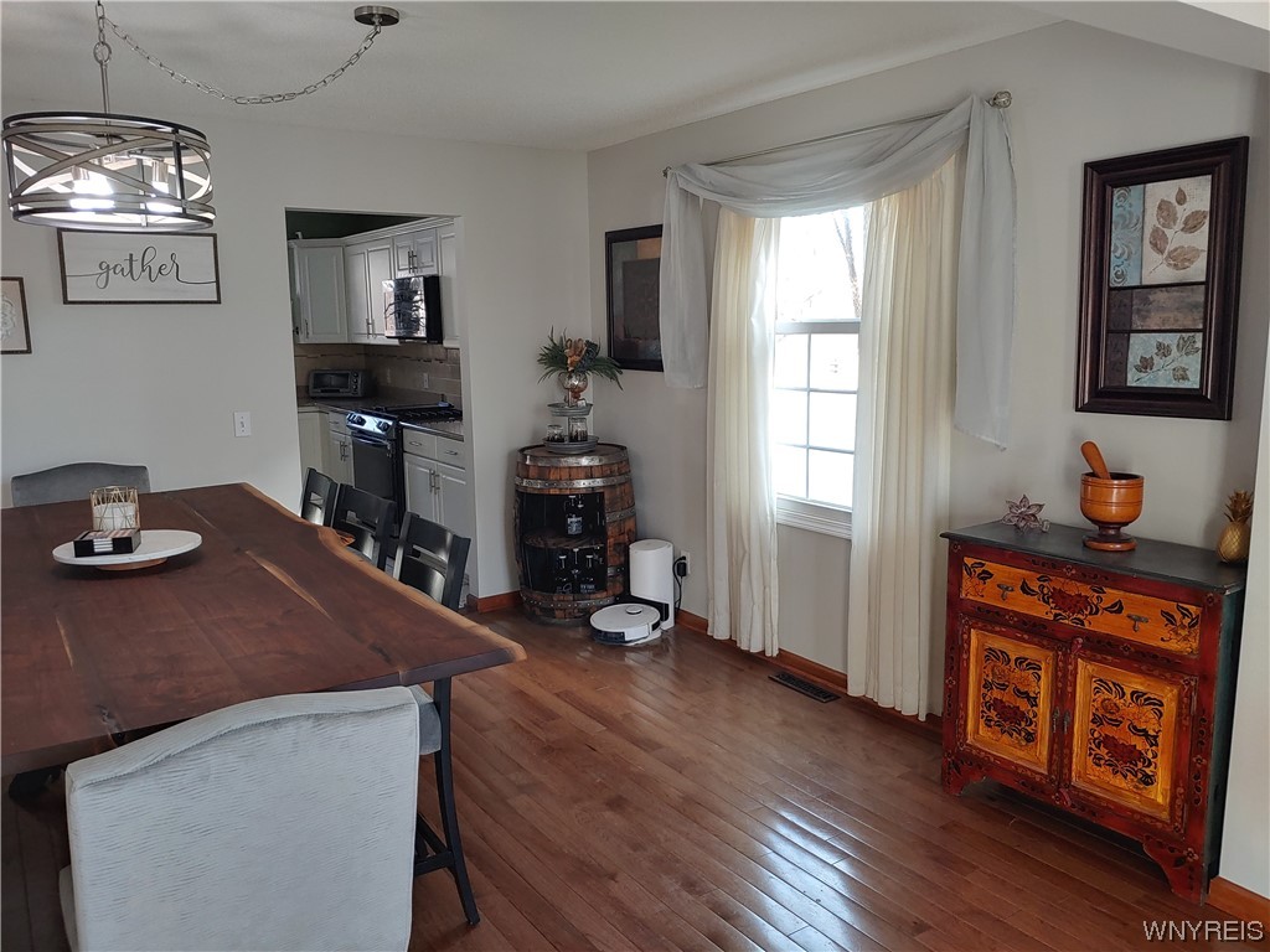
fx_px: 917
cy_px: 476
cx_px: 635
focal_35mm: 25
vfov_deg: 54.9
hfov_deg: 69.4
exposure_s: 1/60
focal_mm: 4.23
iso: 50
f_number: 1.5
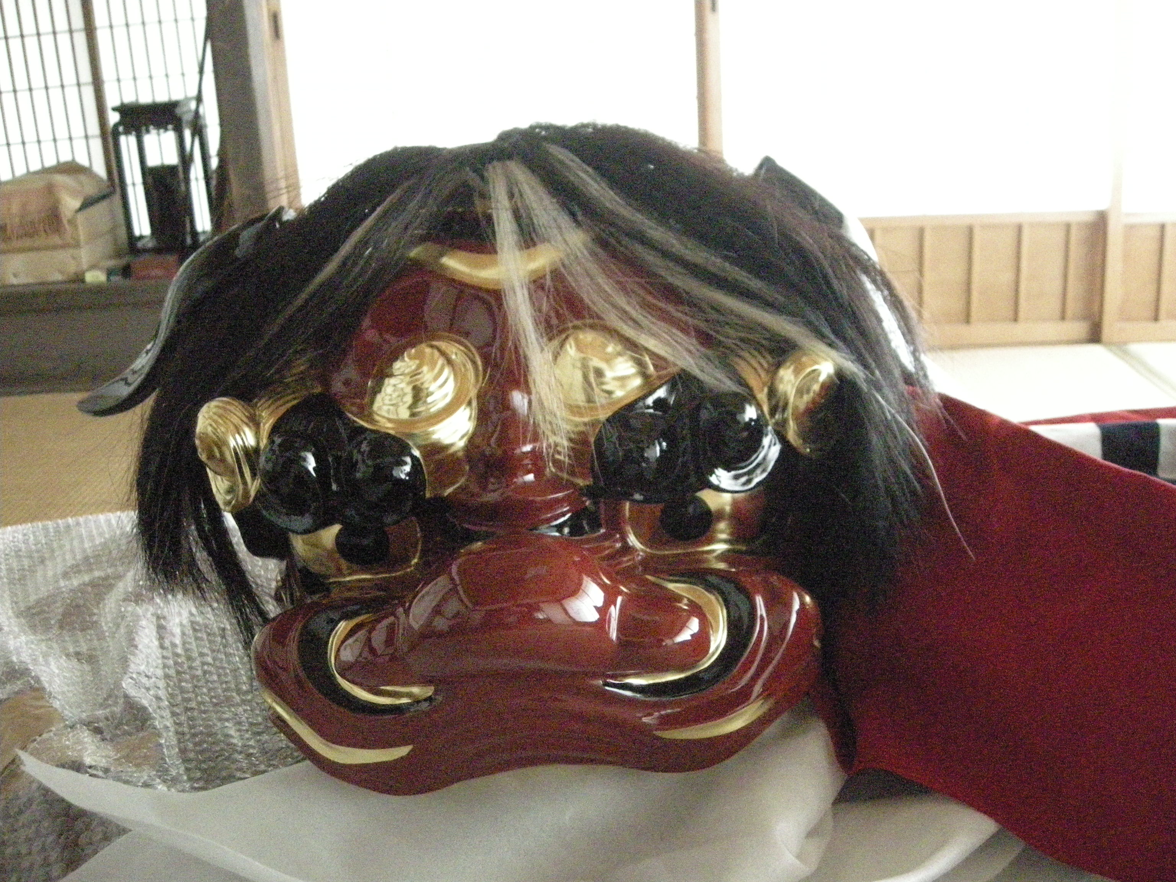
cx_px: 588
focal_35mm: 35
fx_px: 1189
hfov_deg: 52.6
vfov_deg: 40.7
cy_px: 441
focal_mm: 5.7
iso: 1600
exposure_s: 1/53.7
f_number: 2.8
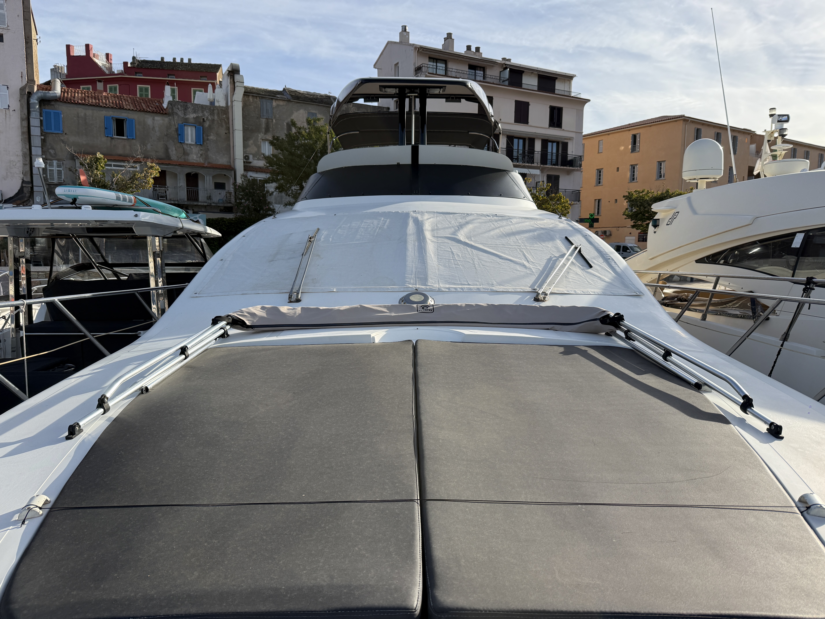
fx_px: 572
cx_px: 412
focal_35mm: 24
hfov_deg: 71.6
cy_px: 310
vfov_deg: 56.8
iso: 100
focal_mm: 6.76
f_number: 1.78
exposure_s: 1/4673
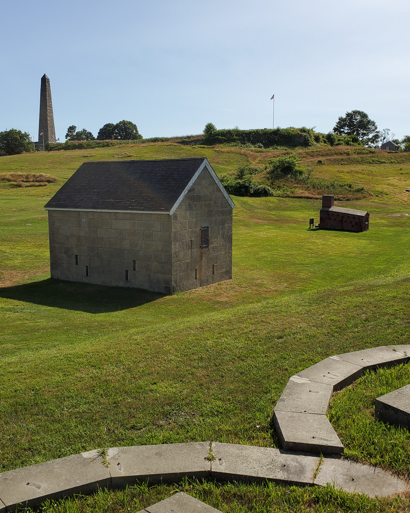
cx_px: 194
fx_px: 516
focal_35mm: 34
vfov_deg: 52.8
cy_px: 256
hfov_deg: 43.3
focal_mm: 4.3
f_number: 2.4
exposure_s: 1/1935
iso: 50
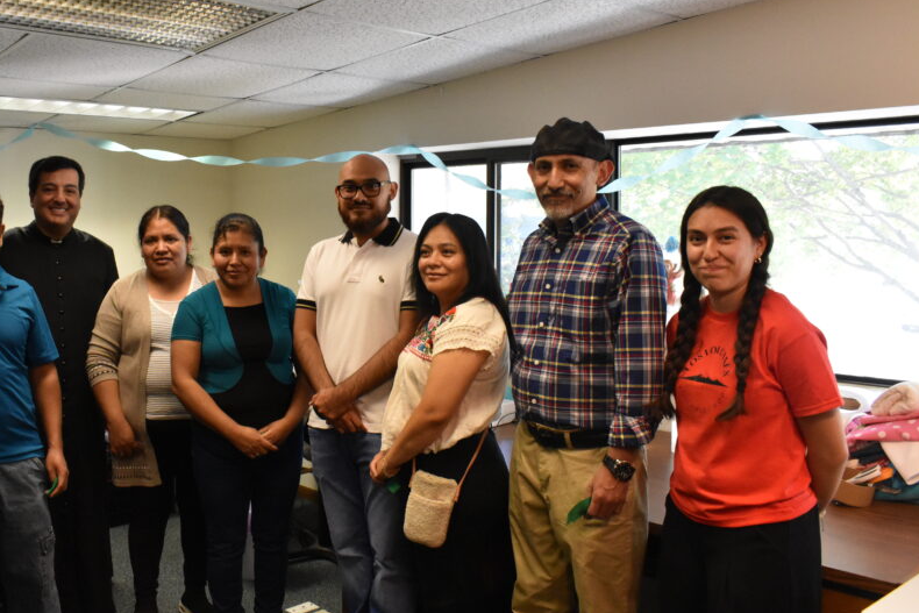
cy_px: 270
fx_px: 894
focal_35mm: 35
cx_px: 354
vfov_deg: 37.8
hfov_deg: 53.9
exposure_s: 1/100
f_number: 7.1
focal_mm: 18
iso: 3200
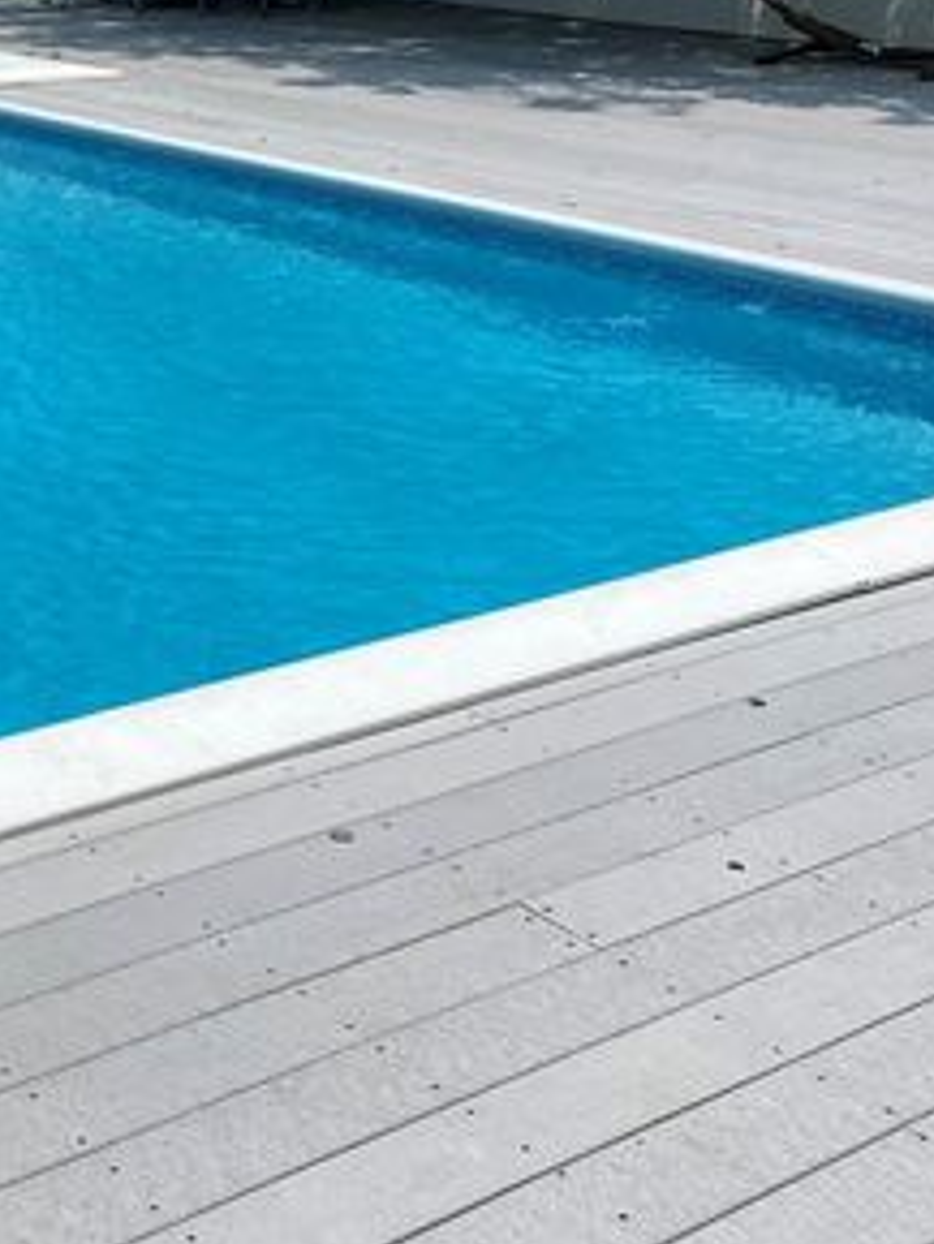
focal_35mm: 60
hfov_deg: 22.9
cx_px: -103
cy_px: 131
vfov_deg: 30.8
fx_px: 2157
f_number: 1.8
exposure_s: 1/5495
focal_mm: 4.25
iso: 32
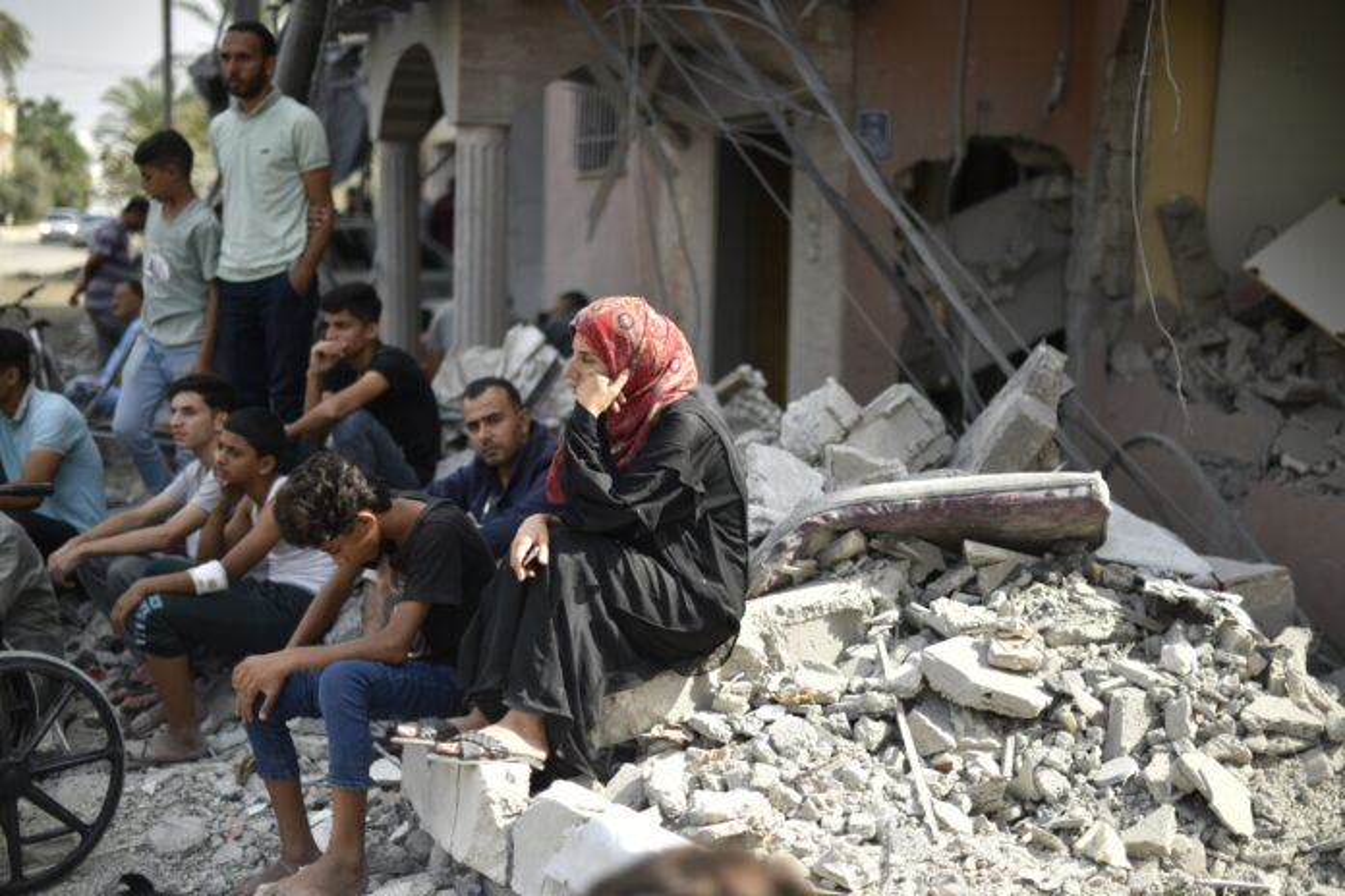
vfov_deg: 27.0
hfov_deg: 39.6
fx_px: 1868
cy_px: 448
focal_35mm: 50
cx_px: 672
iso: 320
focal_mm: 50
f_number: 1.4
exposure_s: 1/8000
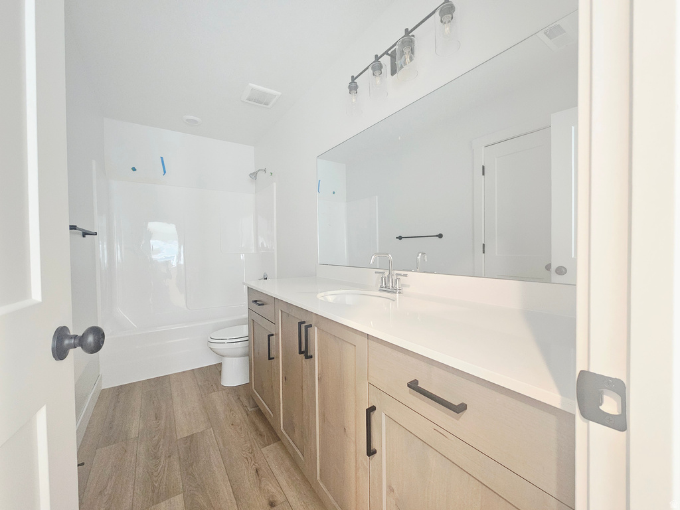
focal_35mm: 13
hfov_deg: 106.2
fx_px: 255
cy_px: 255
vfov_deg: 89.9
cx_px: 340
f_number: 2.2
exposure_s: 1/24
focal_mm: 2.2
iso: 800
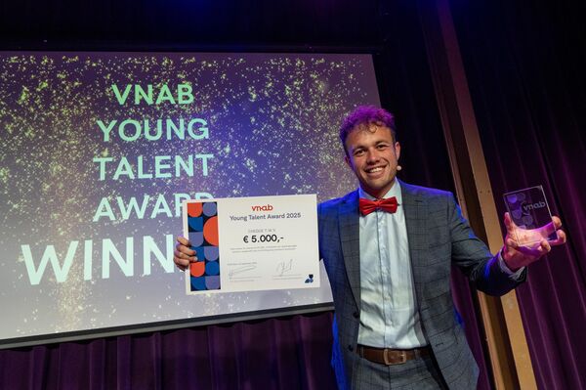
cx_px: 293
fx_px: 390
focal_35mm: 24
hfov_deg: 73.8
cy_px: 195
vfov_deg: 53.1
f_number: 5.6
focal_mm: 24
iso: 3200
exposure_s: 1/250
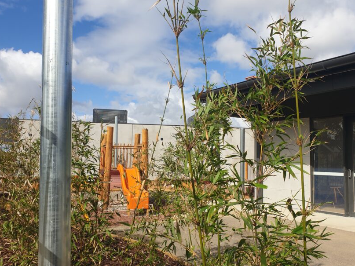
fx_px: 338
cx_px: 184
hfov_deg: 55.3
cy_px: 117
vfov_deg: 42.9
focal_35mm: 33
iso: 50
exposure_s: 1/1838
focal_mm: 4.3
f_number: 2.4
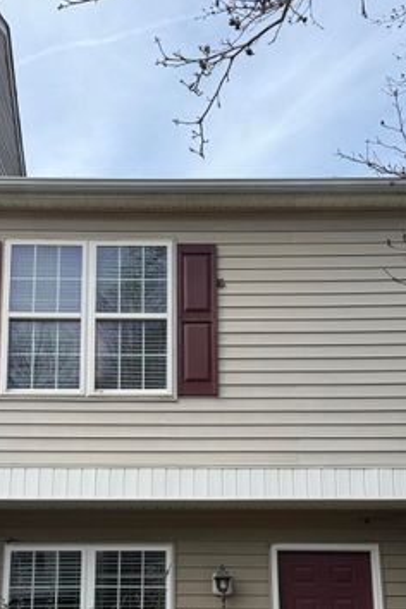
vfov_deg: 40.8
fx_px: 795
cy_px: 450
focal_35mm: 47
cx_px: 175
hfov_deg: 28.6
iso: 80
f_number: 1.78
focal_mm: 6.76
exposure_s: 1/3145
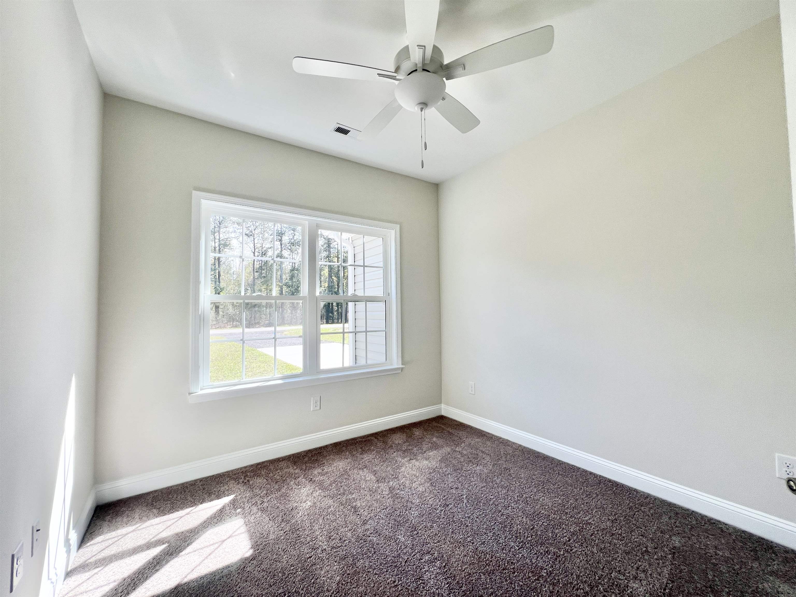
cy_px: 298
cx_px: 398
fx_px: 299
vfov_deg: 89.9
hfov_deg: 106.2
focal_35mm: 13
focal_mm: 1.57
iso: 32
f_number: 1.8
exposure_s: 1/209
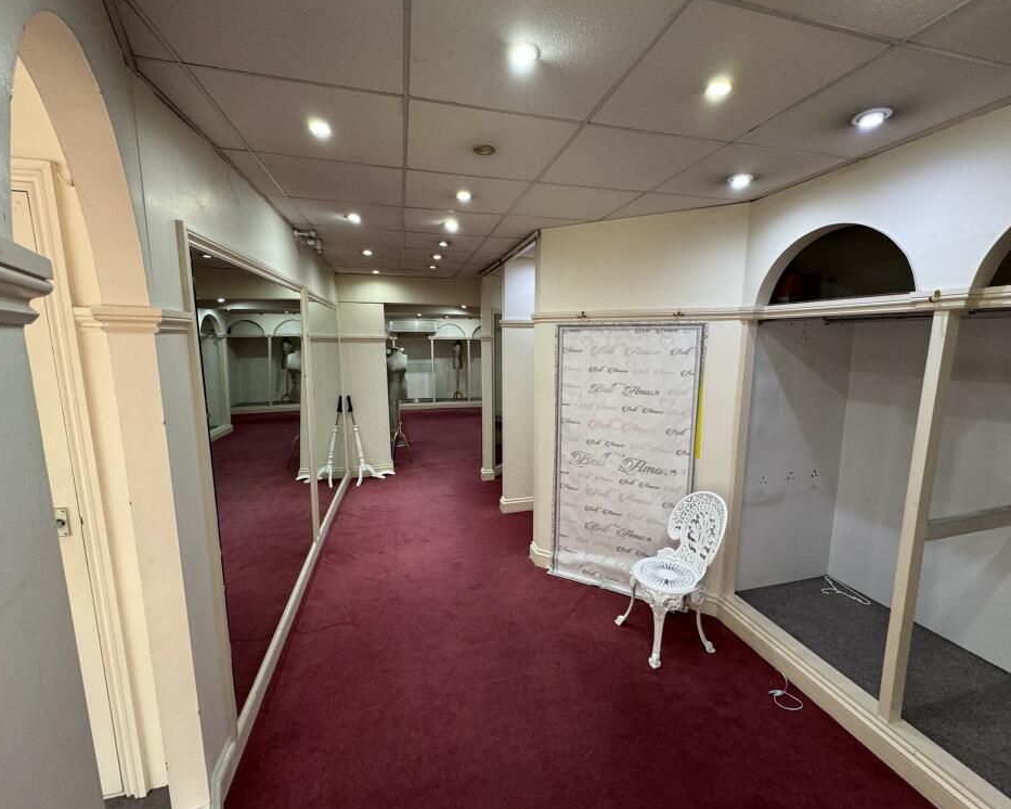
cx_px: 526
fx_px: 449
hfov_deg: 96.8
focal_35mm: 15
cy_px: 407
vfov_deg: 84.0
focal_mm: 2.22
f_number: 2.2
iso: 200
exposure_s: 1/50
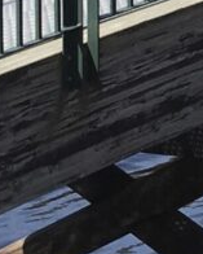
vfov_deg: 6.7
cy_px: -141
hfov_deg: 4.8
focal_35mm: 286
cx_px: 852
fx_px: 2146
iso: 25
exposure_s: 1/1261
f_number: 2.2
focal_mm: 4.15
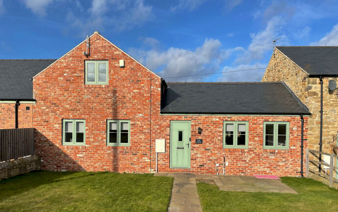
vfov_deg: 44.3
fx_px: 258
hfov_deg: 66.5
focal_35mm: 28
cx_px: 168
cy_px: 128
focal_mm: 4.2
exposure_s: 1/3509
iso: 32
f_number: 1.6
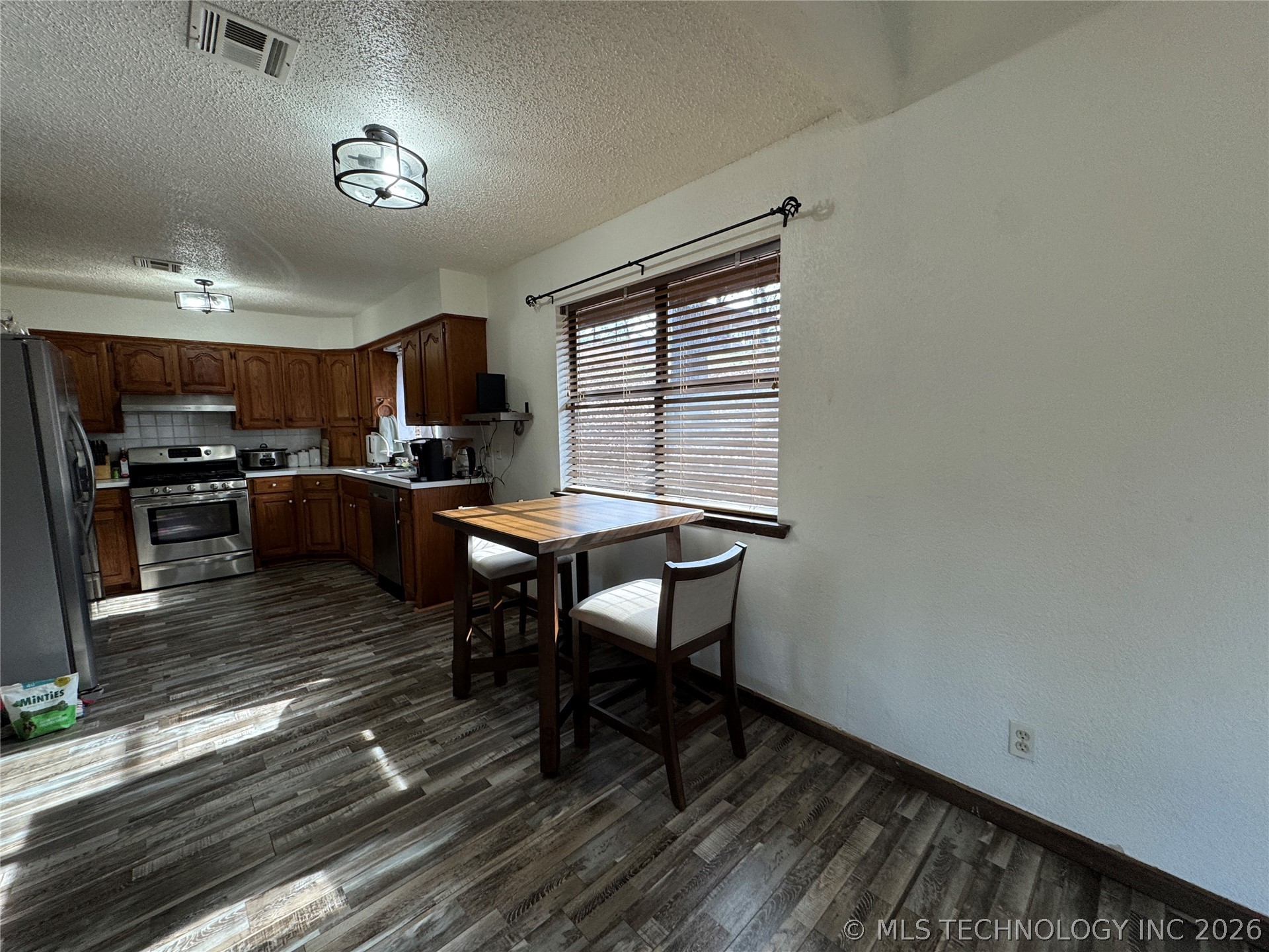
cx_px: 634
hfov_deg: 102.1
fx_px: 513
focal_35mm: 14
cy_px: 476
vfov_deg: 85.7
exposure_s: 1/120
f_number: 2.2
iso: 125
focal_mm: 2.22
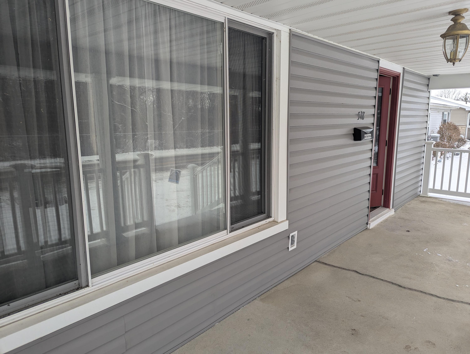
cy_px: 177
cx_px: 235
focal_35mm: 24
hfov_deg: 71.5
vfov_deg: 56.9
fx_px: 326
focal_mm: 6.81
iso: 25
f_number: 1.85
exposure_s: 1/245
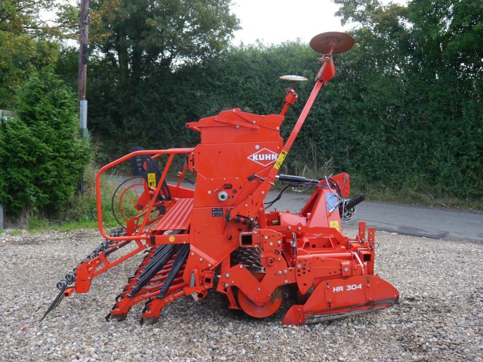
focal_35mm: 38
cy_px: 181
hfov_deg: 49.0
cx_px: 242
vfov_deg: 37.7
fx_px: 530
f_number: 4.5
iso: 160
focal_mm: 19
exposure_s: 1/125
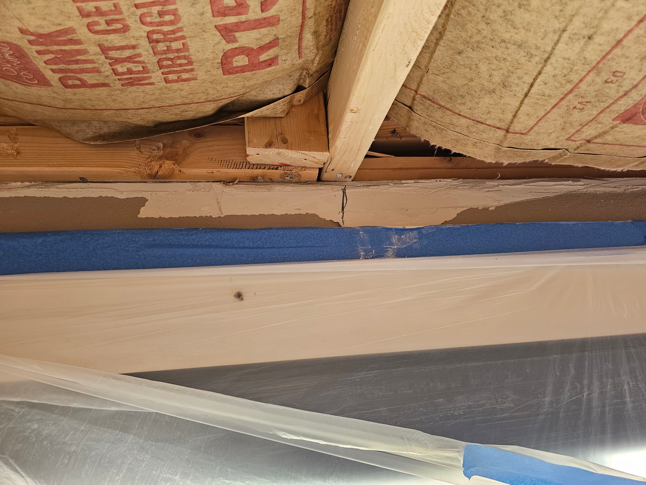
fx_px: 429
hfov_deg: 73.9
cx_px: 323
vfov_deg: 58.9
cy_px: 242
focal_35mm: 23
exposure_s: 1/180
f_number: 1.7
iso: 160
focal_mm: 6.3
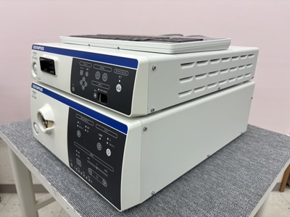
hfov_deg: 67.3
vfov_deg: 53.1
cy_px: 108
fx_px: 218
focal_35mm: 26
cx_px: 145
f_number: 1.6
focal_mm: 5.96
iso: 50
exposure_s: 1/120
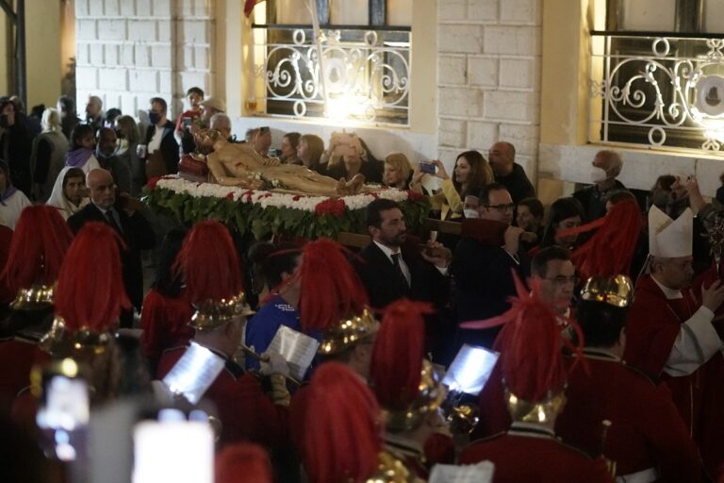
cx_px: 362
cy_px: 242
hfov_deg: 27.0
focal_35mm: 75
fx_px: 1508
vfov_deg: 18.2
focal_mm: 50
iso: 10000
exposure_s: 1/160
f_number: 1.8
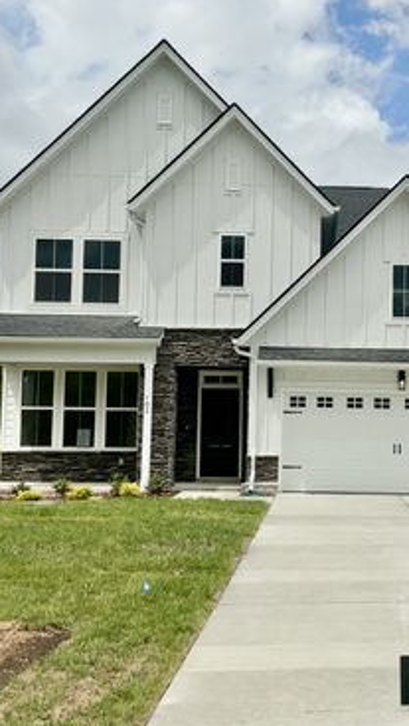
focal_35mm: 43
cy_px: 363
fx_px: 827
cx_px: 318
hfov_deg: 27.3
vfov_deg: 47.3
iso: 25
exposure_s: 1/3788
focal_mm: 3
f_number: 1.8
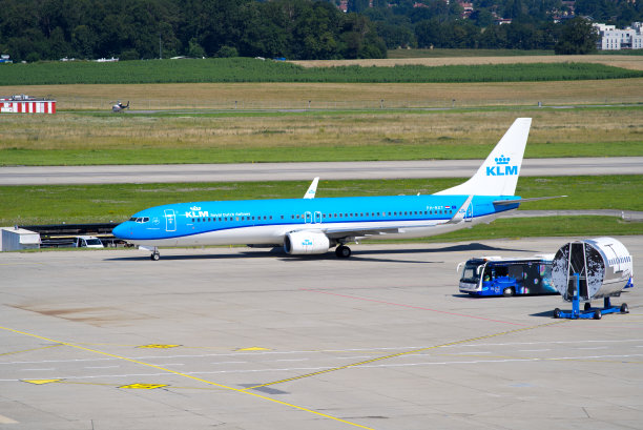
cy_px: 215
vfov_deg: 6.9
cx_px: 322
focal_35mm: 200
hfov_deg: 10.3
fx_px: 3575
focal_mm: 200
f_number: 4.5
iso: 100
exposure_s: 1/1250
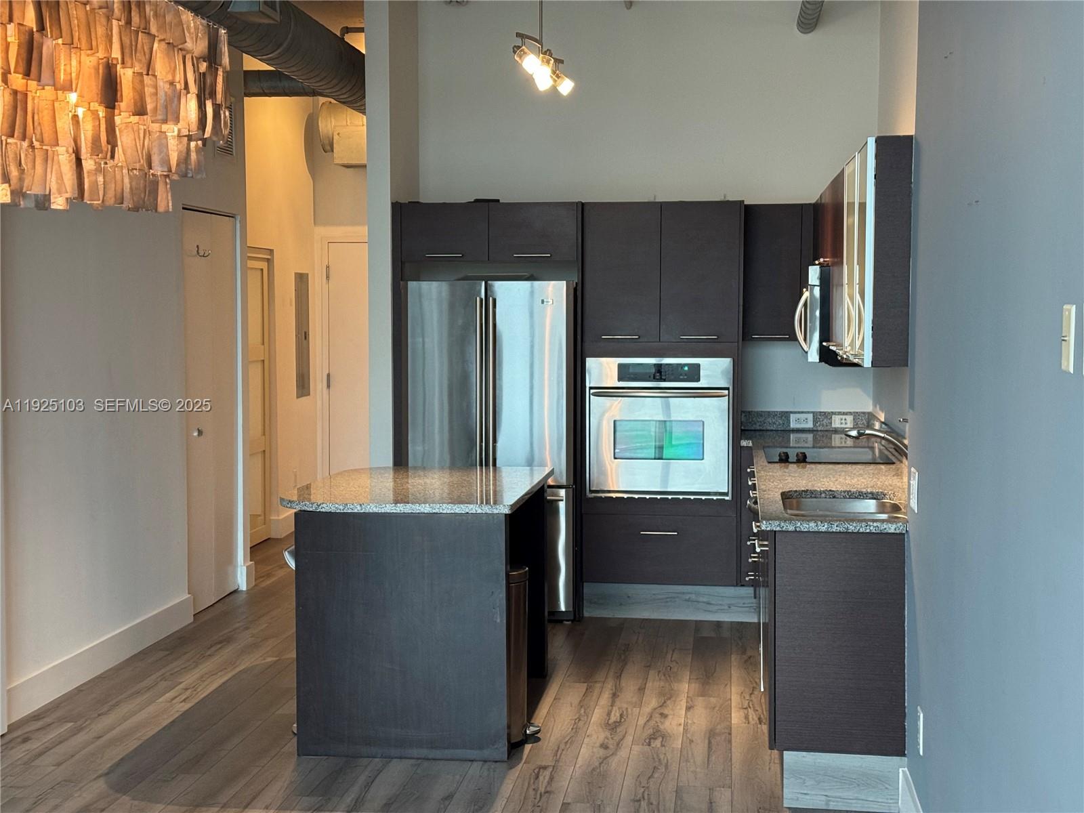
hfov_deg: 39.7
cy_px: 406
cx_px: 542
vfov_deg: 30.3
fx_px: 1503
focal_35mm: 48
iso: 250
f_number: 1.78
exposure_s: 1/60
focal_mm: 6.76
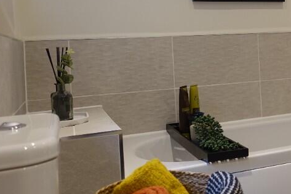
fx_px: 420
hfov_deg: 35.3
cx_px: 277
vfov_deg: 25.7
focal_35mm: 52
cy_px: 55
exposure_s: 1/30
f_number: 1.8
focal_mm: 8.8
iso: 125
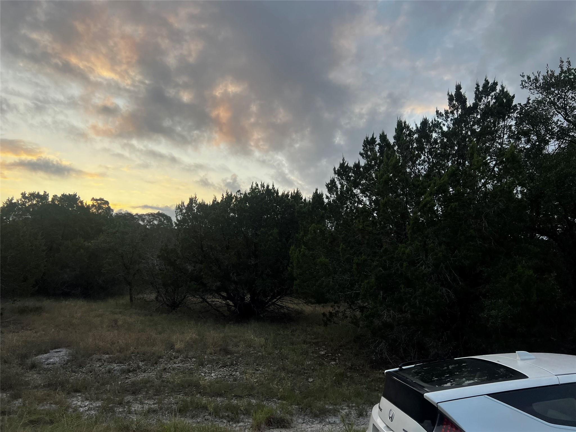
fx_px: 433
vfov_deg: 53.1
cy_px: 216
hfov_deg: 67.3
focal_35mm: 26
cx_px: 288
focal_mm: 5.7
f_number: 1.5
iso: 50
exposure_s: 1/840
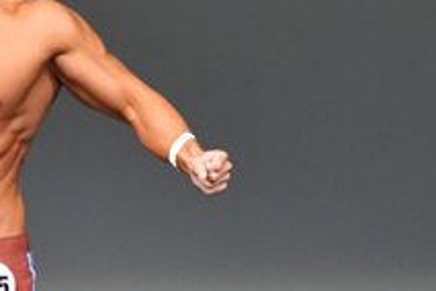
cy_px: 293
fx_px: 15186
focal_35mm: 1254
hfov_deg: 1.6
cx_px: 103
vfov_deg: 1.1
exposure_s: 1/400
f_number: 5.6
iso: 5000
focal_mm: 230
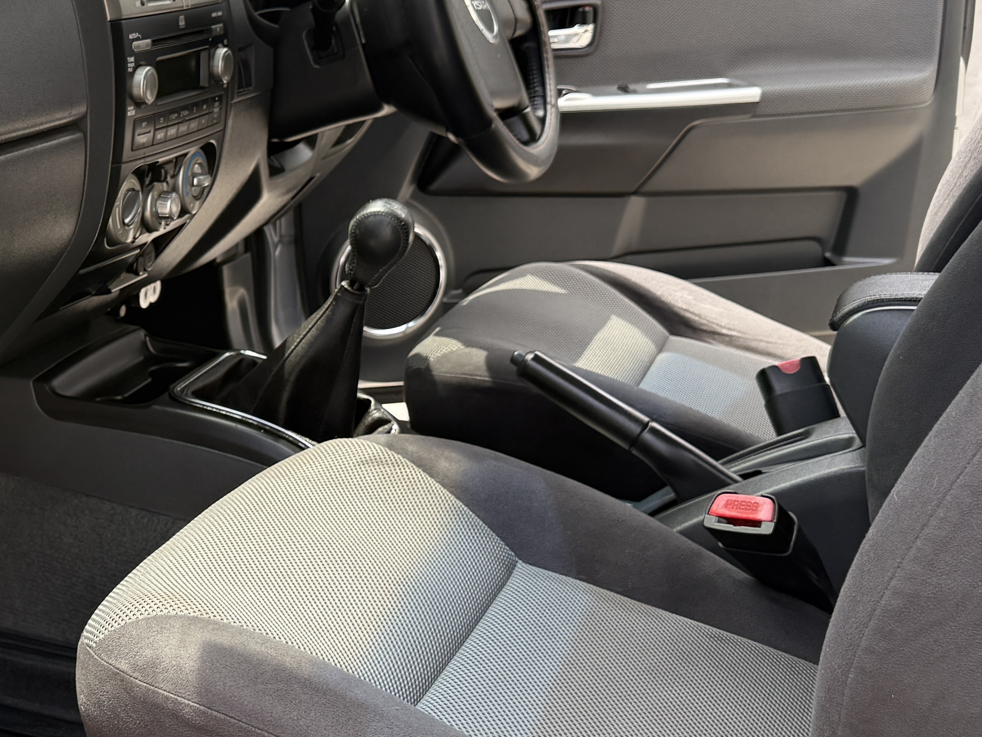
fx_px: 1674
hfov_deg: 30.7
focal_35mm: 59
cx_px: 41
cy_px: 251
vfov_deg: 24.7
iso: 100
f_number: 1.78
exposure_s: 1/622
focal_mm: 6.76
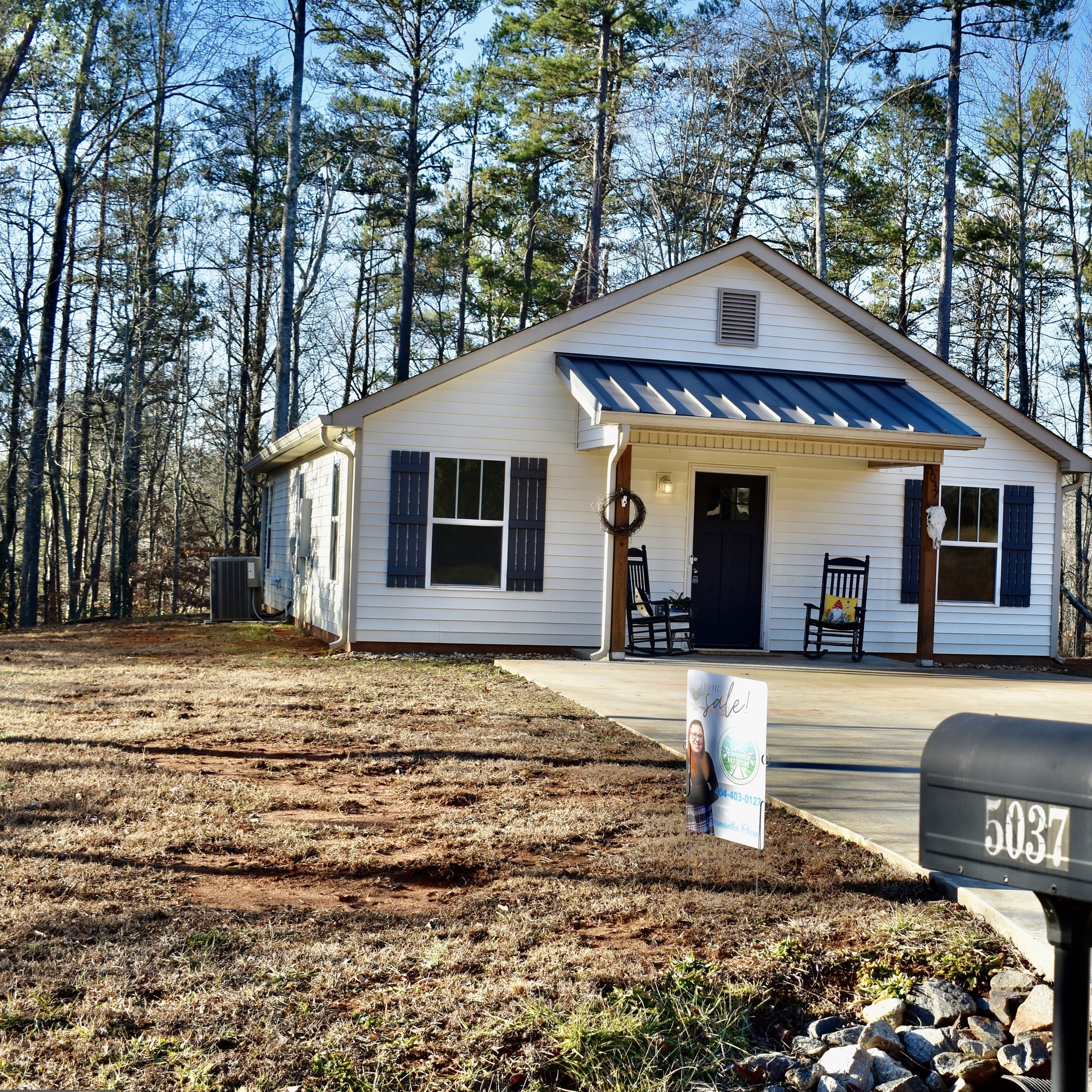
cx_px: 812
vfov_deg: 33.6
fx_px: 1809
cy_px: 569
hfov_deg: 33.0
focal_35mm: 51
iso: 180
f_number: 8
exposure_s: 1/250
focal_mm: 25
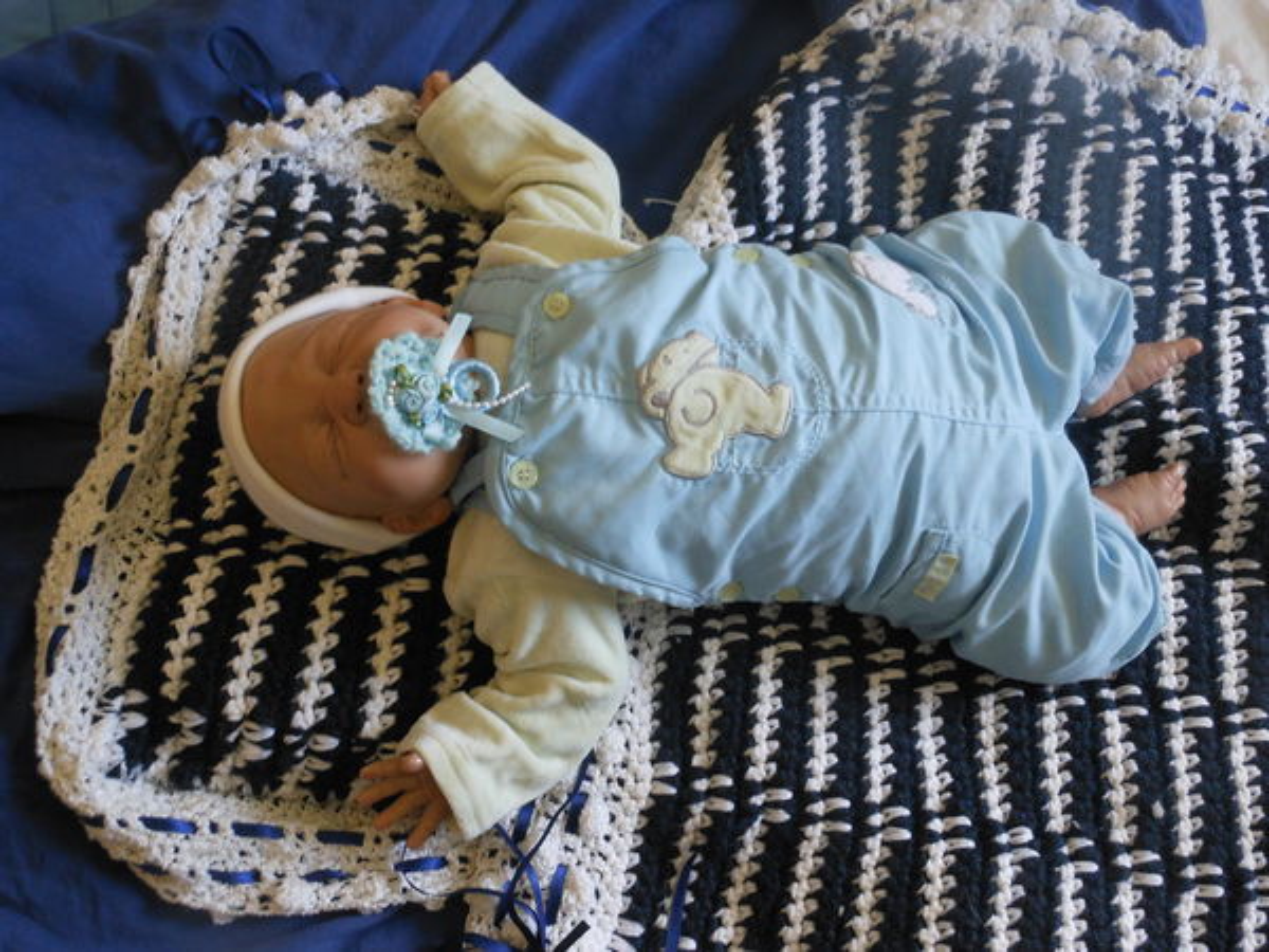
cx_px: 634
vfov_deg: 42.9
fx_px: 1210
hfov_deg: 55.4
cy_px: 476
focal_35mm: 33
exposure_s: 1/30
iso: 250
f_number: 4
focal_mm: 5.9
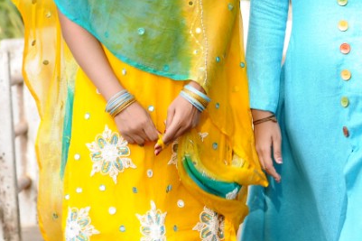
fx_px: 3226
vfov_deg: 4.3
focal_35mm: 321
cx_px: 394
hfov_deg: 6.4
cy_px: -33
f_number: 5.6
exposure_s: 1/125
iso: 200
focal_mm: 86
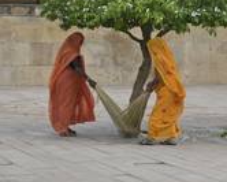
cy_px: 62
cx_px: 208
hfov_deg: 12.0
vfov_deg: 9.7
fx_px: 1076
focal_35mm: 160
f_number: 3.5
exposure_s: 1/800
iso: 64
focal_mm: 59
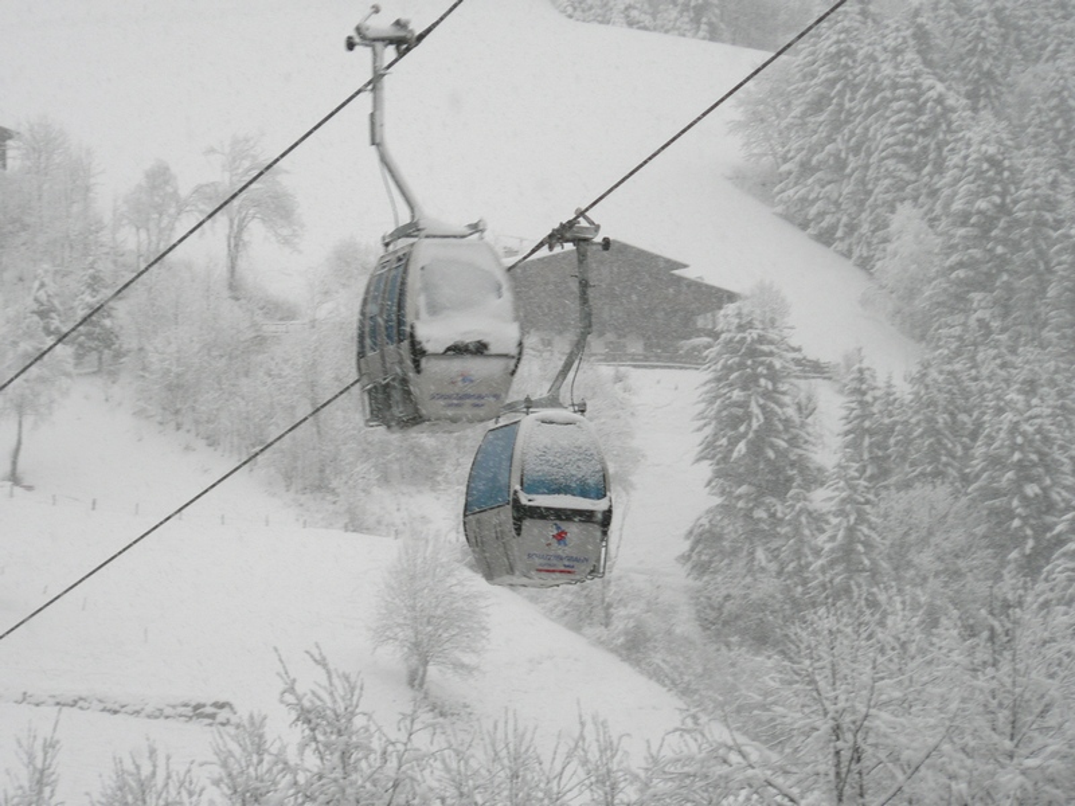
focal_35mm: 237
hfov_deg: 8.4
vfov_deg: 6.3
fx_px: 7360
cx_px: 538
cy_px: 403
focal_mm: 39.5
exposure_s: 1/80
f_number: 3.3
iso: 80
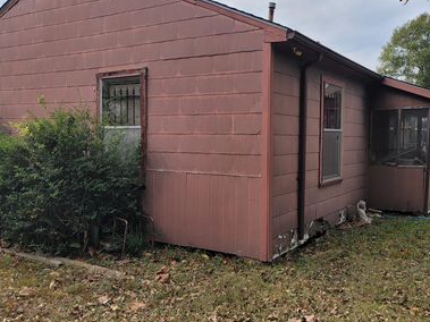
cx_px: 264
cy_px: 138
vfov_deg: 42.8
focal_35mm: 33
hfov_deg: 54.8
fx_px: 410
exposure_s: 1/526
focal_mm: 7
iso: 20
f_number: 1.8
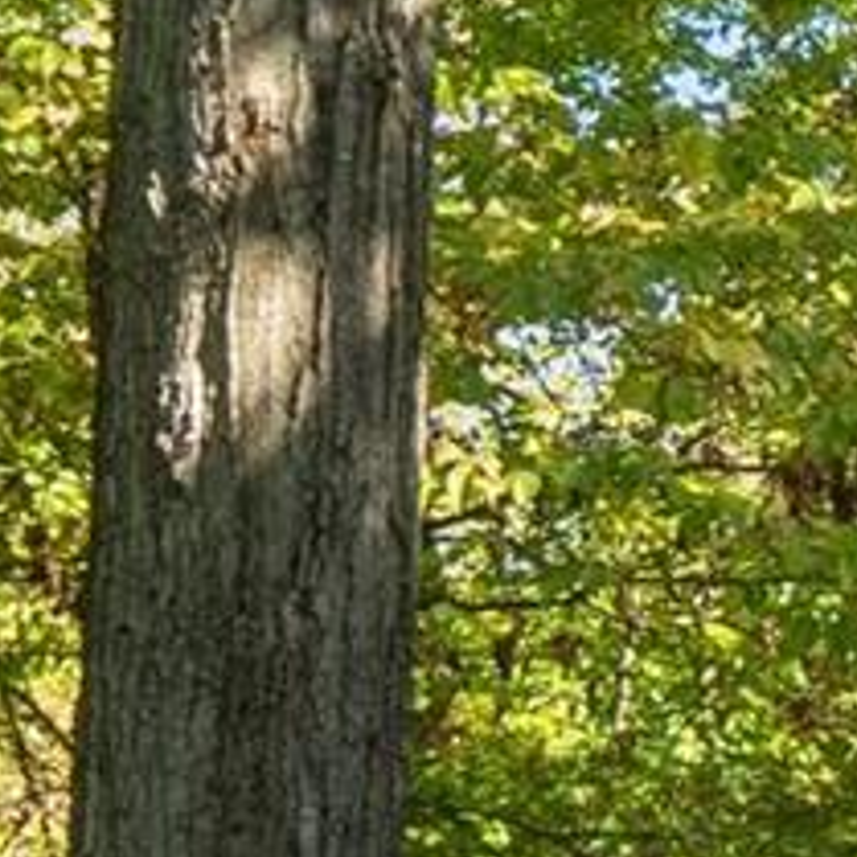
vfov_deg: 7.5
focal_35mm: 234
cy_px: 631
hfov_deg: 6.8
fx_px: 6554
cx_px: 2583
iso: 400
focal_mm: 18
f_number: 8
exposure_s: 1/60
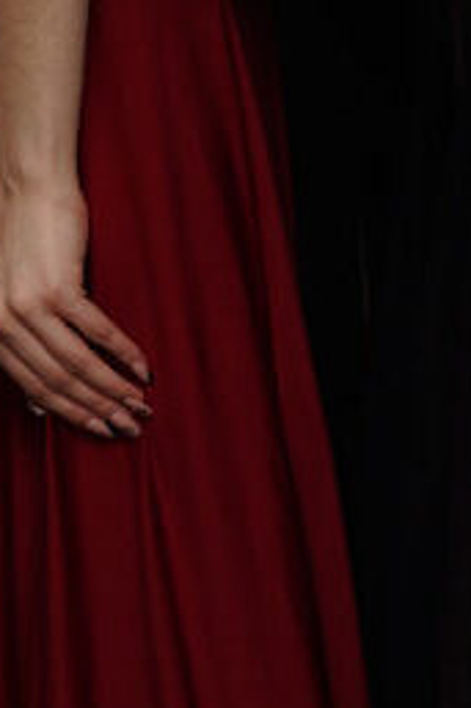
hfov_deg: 5.4
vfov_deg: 8.0
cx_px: -169
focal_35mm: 253
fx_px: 4971
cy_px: -350
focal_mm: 50
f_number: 4
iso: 100
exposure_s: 1/100
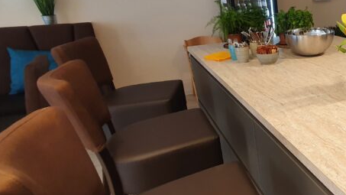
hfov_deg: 49.5
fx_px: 294
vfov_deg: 36.6
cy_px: 82
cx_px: 348
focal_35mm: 32
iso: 125
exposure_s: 1/50
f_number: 2.2
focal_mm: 1.8
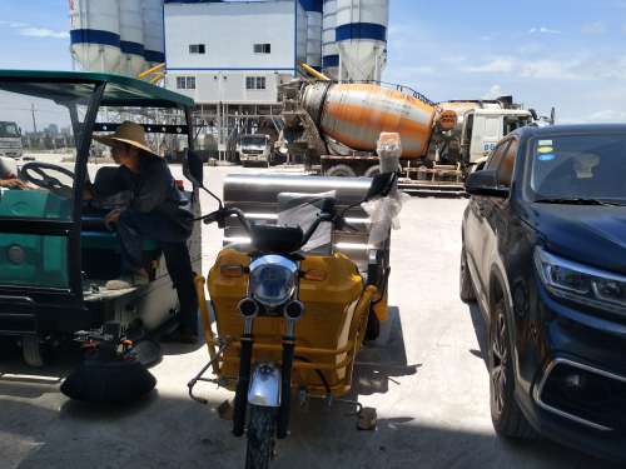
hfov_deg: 67.3
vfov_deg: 53.1
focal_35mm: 26
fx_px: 470
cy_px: 234
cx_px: 313
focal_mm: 3.88
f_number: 2
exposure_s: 1/1616
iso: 50
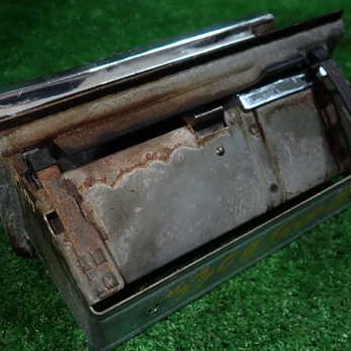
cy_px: 203
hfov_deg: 43.7
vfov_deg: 43.7
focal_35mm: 38
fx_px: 436
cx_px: 150
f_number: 2
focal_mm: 4.5
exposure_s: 1/60
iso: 125
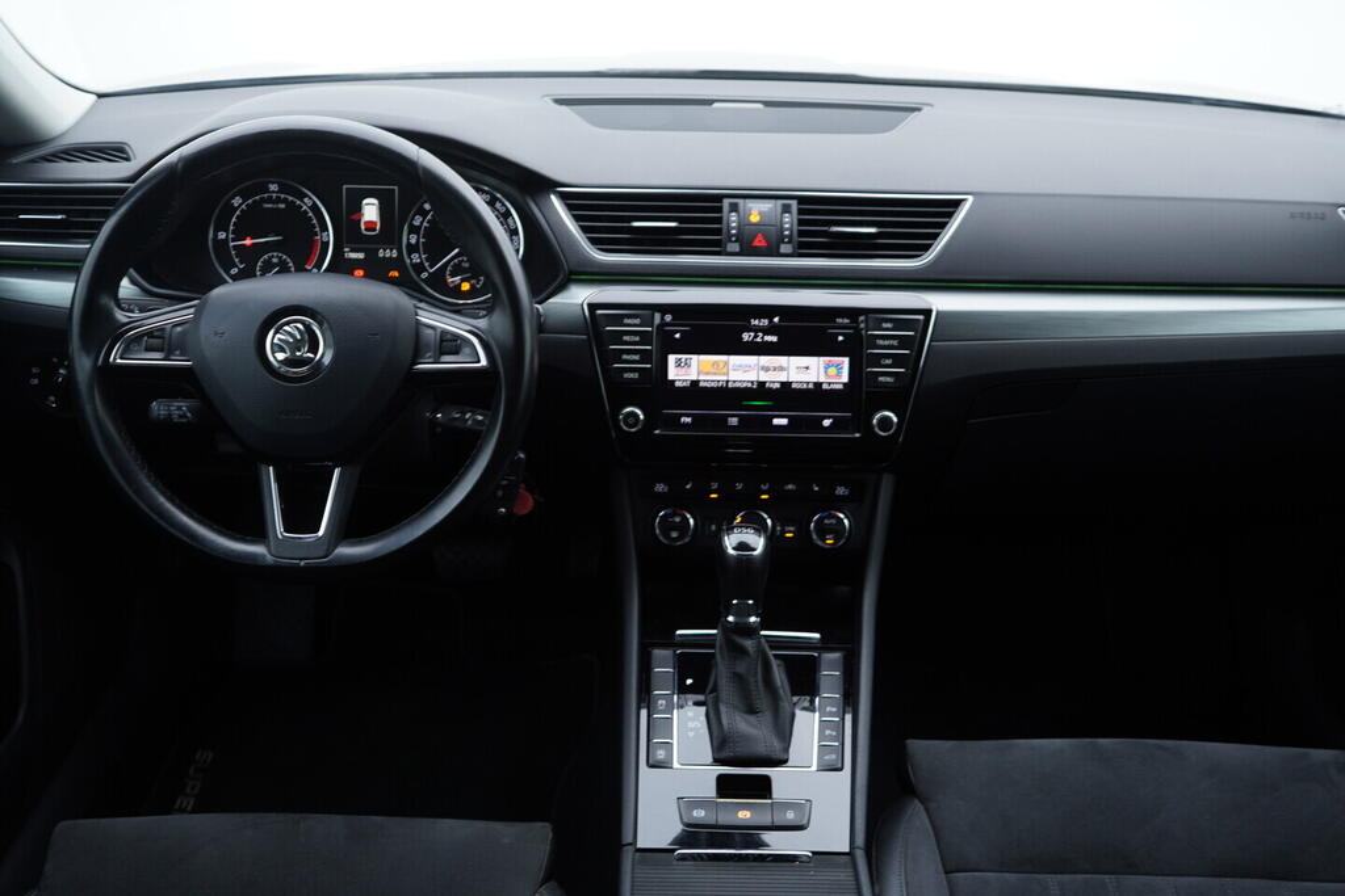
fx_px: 1345
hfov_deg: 53.1
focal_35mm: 36
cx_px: 672
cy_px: 448
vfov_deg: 36.9
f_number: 2.8
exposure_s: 1/40
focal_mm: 24
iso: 160
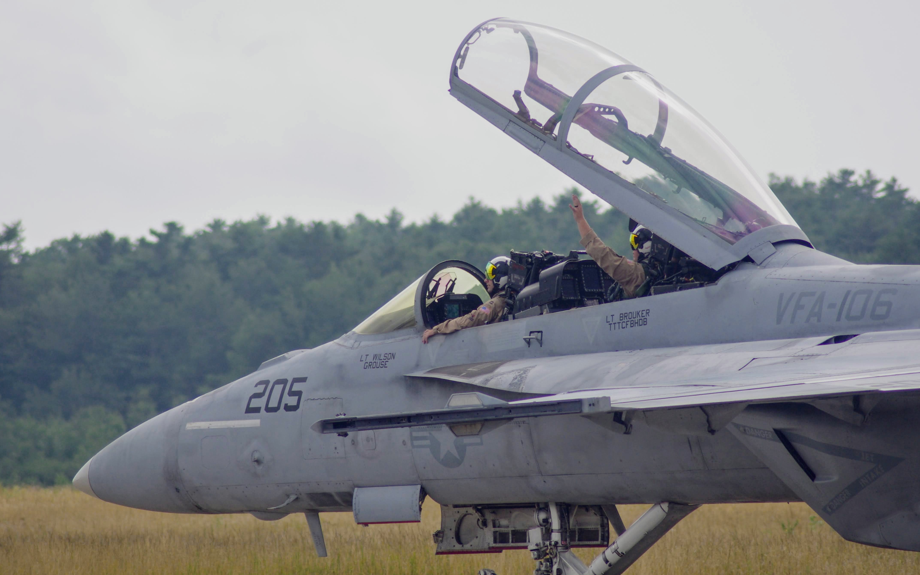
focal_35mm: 459
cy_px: 274
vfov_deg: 2.9
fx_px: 11508
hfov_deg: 4.6
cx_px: 460
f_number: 8
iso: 400
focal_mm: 300
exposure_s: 1/1000
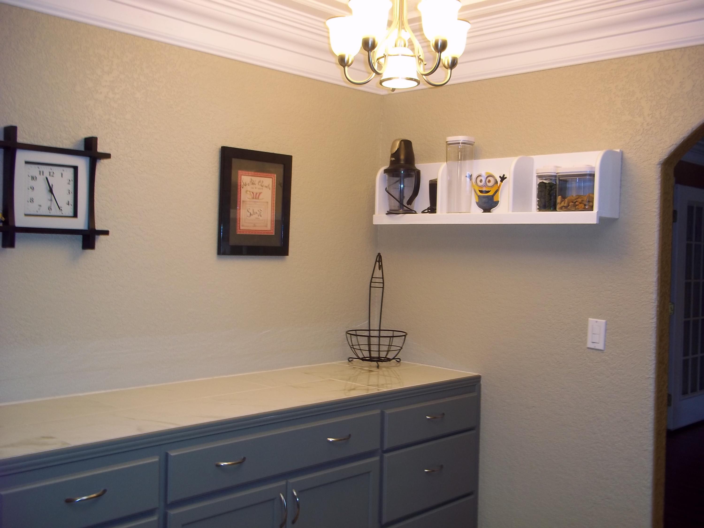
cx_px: 352
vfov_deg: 39.7
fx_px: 732
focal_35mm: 36
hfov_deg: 51.4
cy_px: 264
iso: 80
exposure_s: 1/30
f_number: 3.1
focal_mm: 6.5
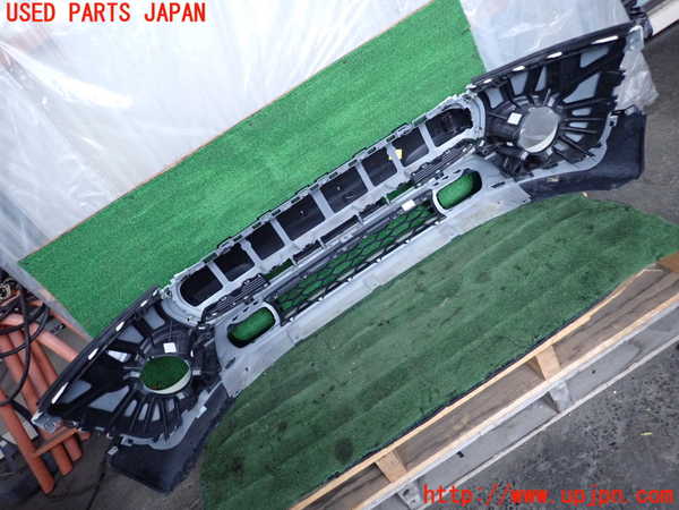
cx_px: 340
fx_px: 490
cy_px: 255
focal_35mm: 25
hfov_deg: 69.4
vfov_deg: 54.9
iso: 800
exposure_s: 1/125
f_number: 2
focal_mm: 4.5
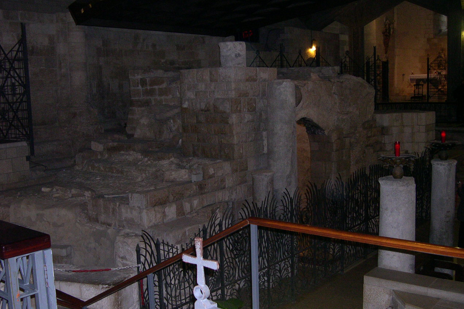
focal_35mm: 40
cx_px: 234
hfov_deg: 48.5
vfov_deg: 33.4
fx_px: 515
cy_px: 162
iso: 400
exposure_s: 1/60
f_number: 2.8
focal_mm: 8
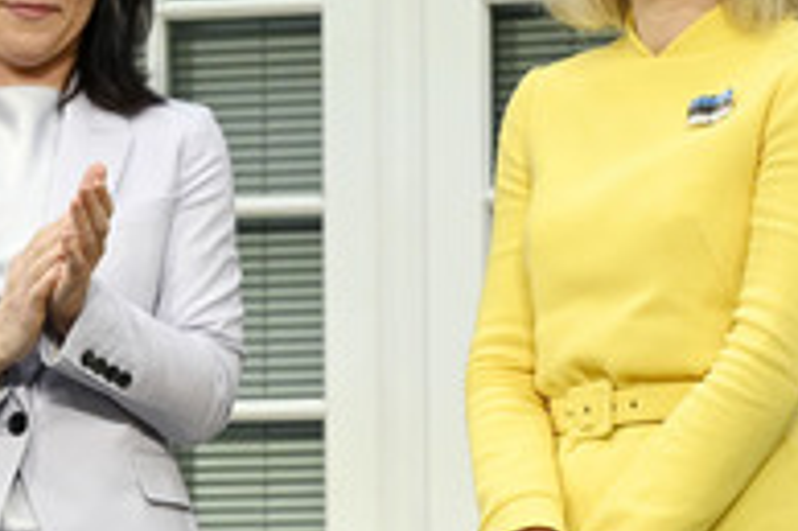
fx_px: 4274
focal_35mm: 193
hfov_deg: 10.7
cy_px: 247
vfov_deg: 7.1
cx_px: 393
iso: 4000
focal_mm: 83
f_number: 5.6
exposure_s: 1/1000
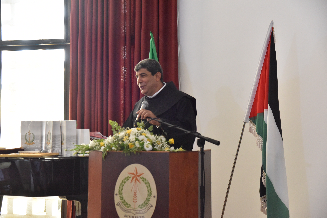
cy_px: 109
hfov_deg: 30.5
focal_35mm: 66
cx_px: 164
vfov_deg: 20.6
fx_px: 599
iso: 3200
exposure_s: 1/100
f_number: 5
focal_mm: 66
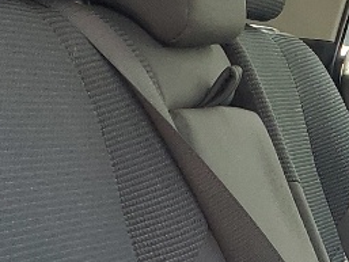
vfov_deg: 8.7
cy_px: 510
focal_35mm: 162
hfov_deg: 11.4
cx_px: 599
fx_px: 1634
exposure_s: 1/179
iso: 50
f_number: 1.5
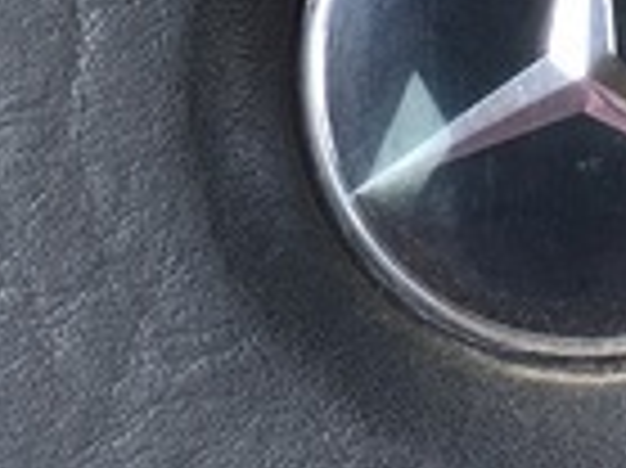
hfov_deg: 11.8
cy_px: -486
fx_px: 3017
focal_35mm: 167
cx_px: 495
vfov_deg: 8.4
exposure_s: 1/33
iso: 32
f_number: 2.2
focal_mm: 4.15
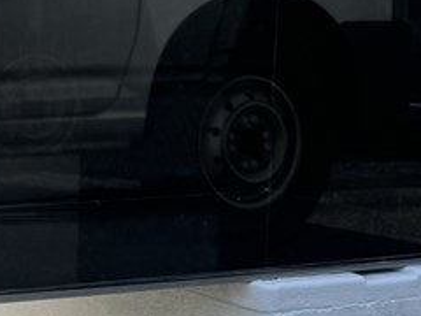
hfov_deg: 14.0
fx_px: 1459
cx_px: -403
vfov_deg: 12.3
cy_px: 105
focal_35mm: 120
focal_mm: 6.76
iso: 80
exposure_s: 1/7092
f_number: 1.78
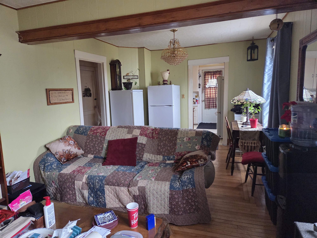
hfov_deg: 73.9
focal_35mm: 23
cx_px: 158
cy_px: 119
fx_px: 211
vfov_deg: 58.9
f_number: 1.8
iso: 500
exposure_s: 1/120
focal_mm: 5.4
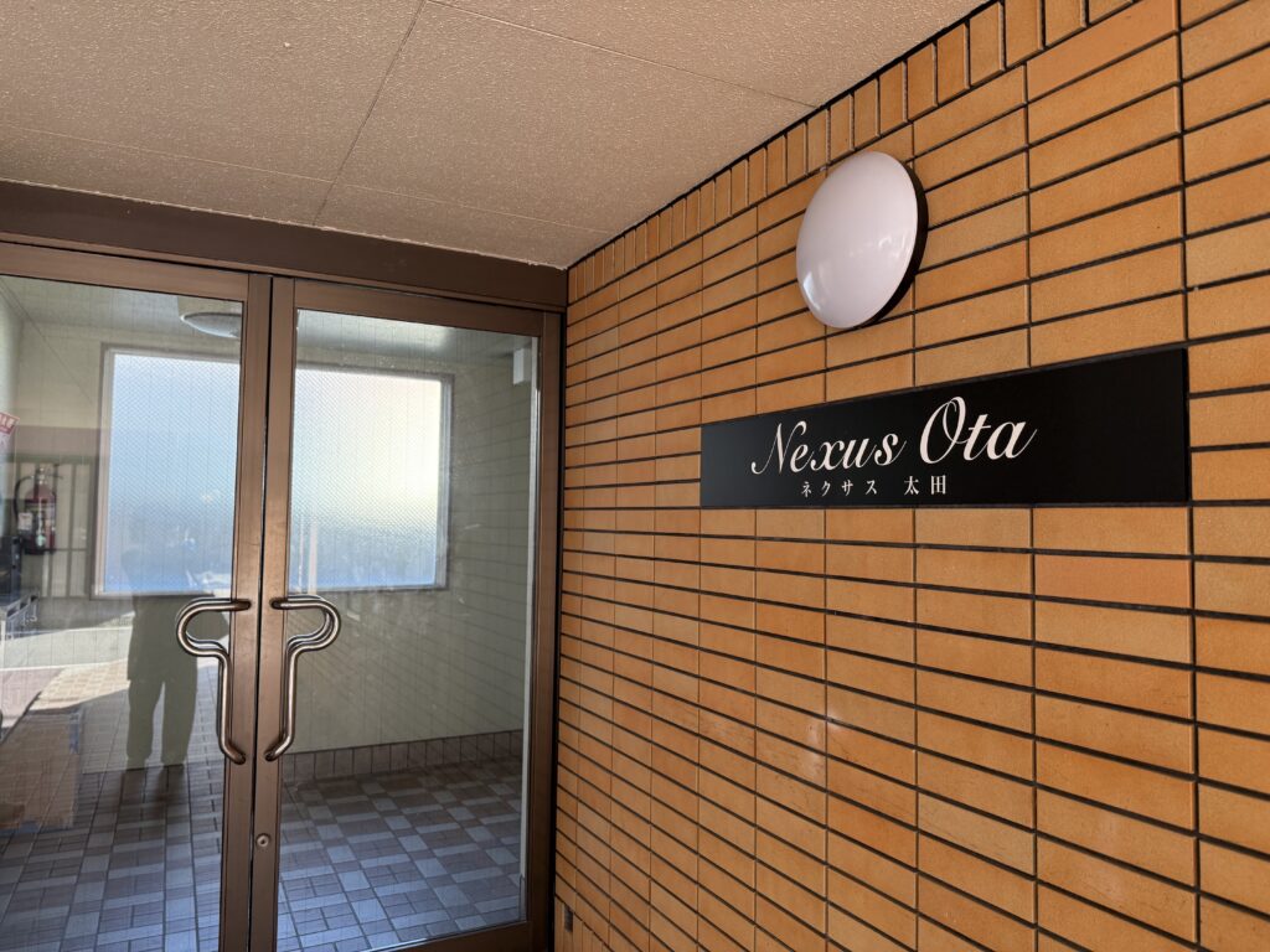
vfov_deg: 56.8
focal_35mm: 24
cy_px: 476
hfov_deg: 71.6
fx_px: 881
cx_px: 635
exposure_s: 1/220
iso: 200
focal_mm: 6.76
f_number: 1.78
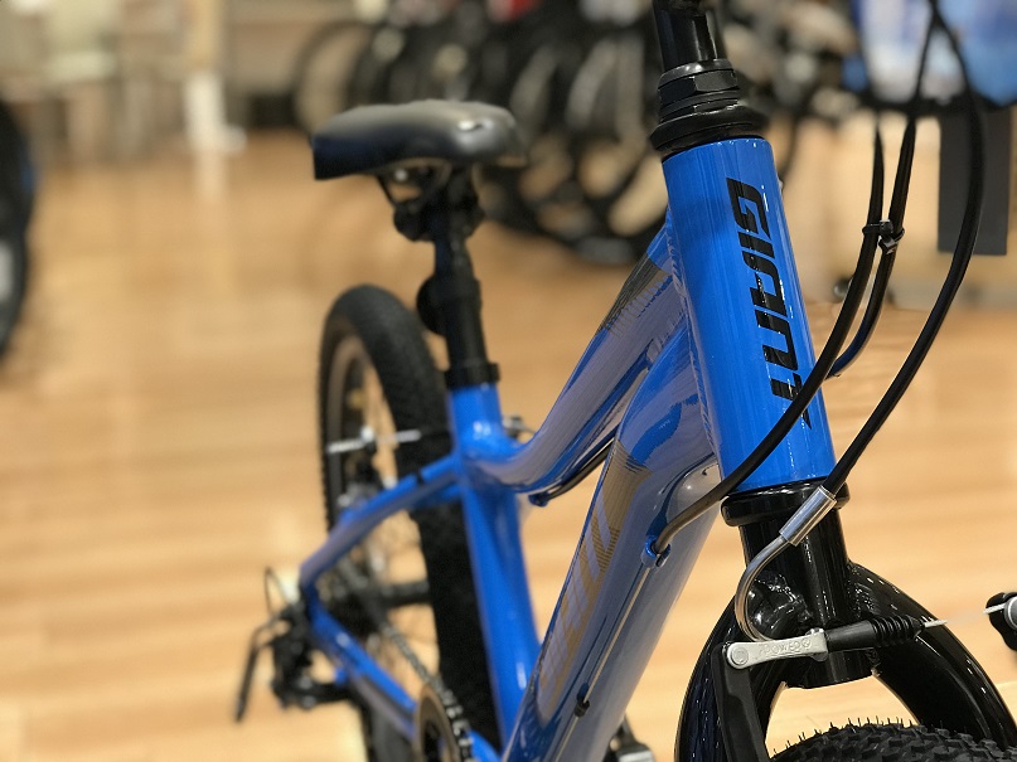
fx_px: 1674
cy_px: 381
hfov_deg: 33.8
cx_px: 508
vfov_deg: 25.7
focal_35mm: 57
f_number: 2.8
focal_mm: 6.6
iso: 250
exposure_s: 1/60
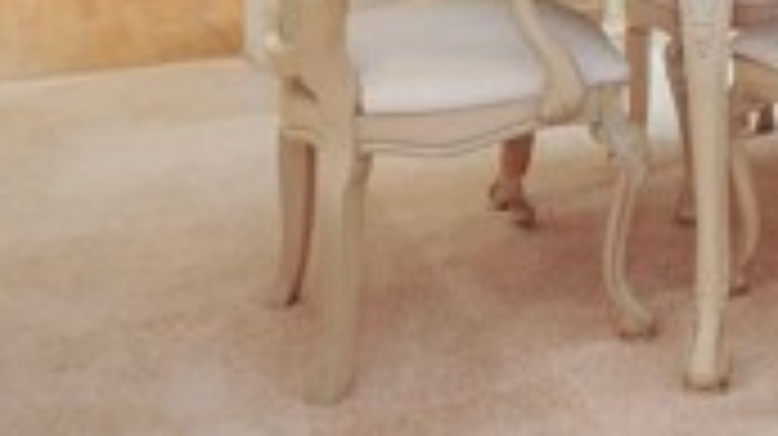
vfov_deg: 17.6
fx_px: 1196
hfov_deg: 31.5
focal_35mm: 58
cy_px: -290
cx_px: 881
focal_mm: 10
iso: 320
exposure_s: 1/10
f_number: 7.1
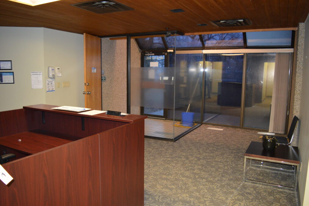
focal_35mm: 27
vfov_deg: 47.9
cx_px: 154
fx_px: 232
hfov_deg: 67.4
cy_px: 103
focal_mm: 18
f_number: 3.5
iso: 1400
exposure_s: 1/60
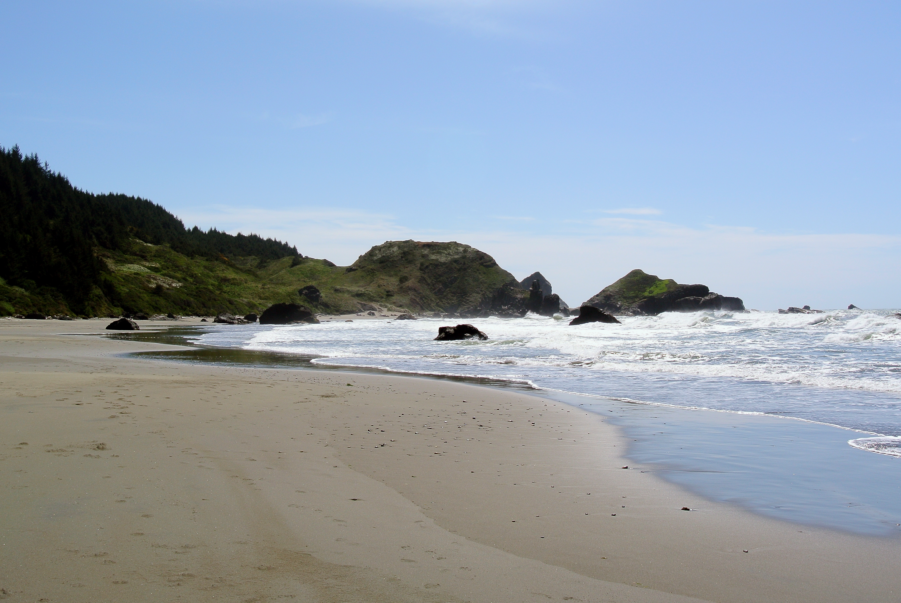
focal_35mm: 39
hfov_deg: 49.5
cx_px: 450
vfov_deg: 34.3
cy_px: 302
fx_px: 977
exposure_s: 1/320
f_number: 9
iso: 100
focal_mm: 14.5
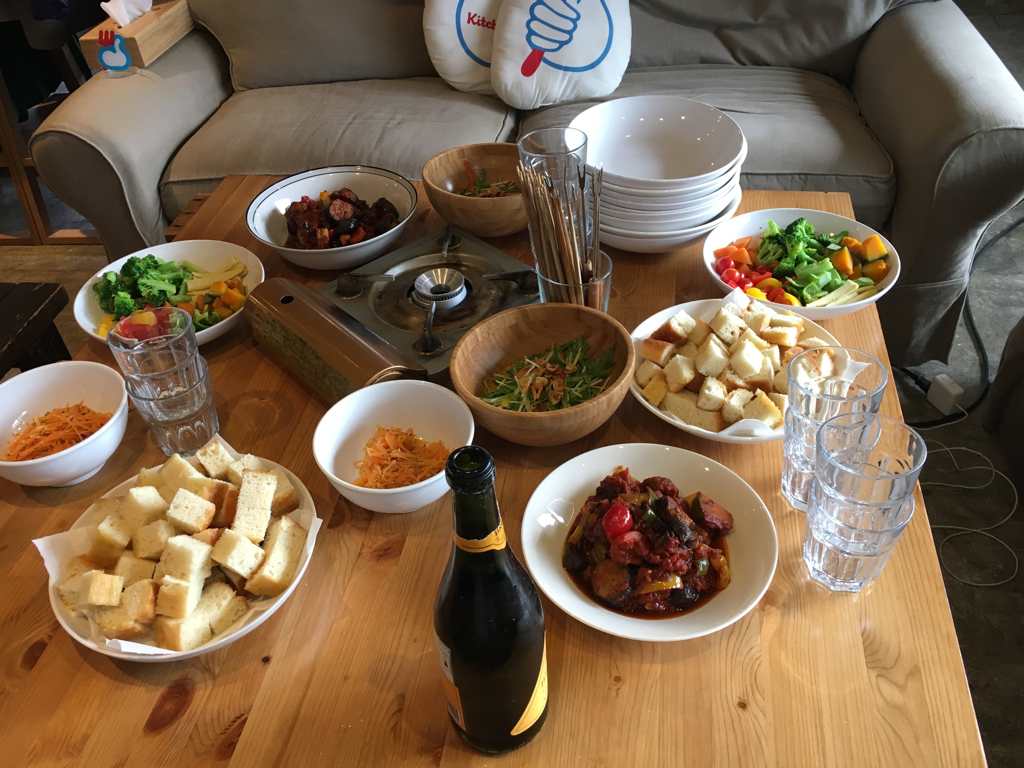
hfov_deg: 60.0
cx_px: 505
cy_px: 383
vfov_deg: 46.8
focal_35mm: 30
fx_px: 887
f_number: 2.2
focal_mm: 4.15
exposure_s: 1/30
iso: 40
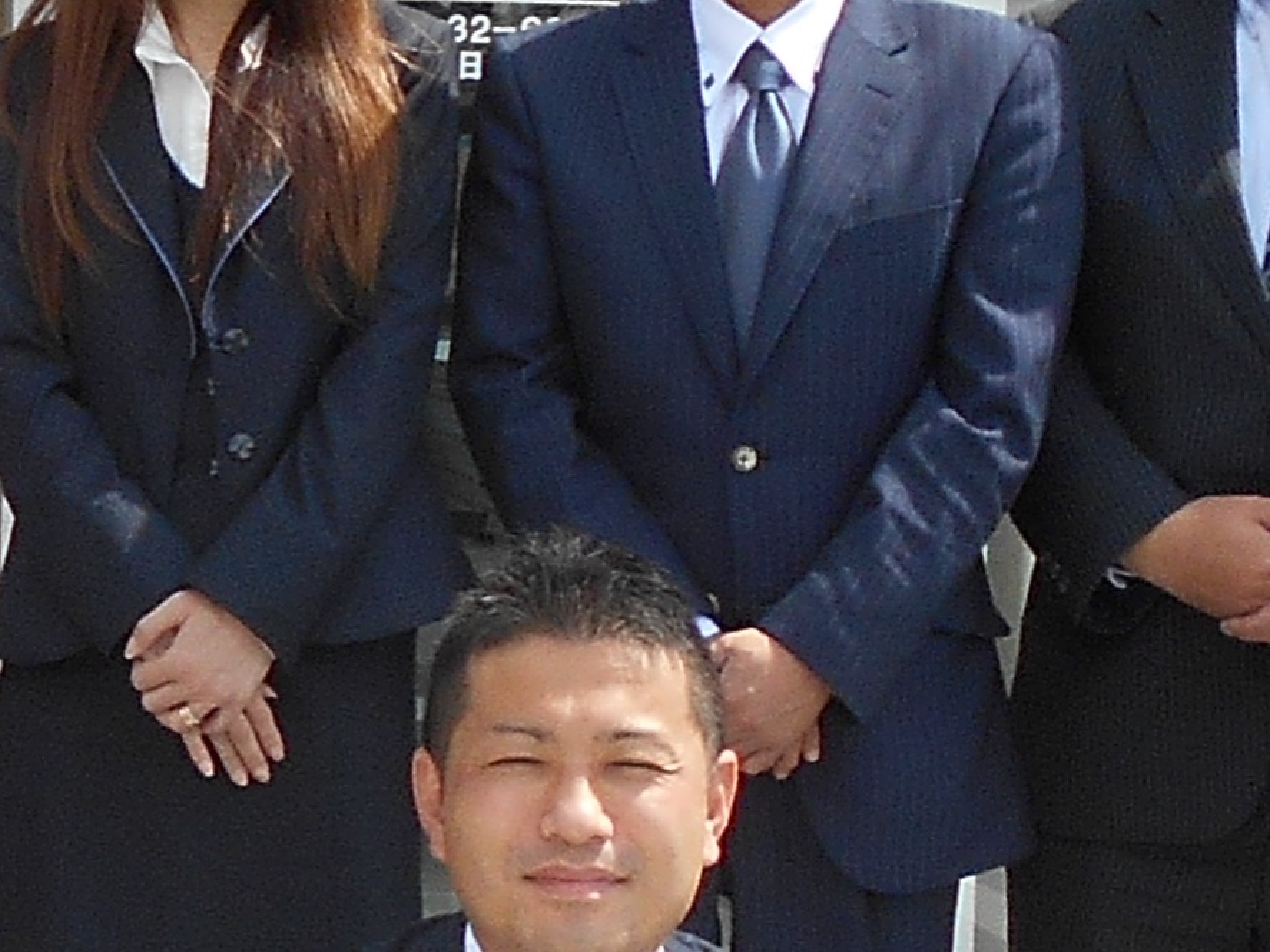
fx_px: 5539
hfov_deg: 12.6
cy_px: 557
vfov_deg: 9.8
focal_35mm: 151
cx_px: -504
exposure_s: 1/500
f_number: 3.2
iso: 80
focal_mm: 4.6
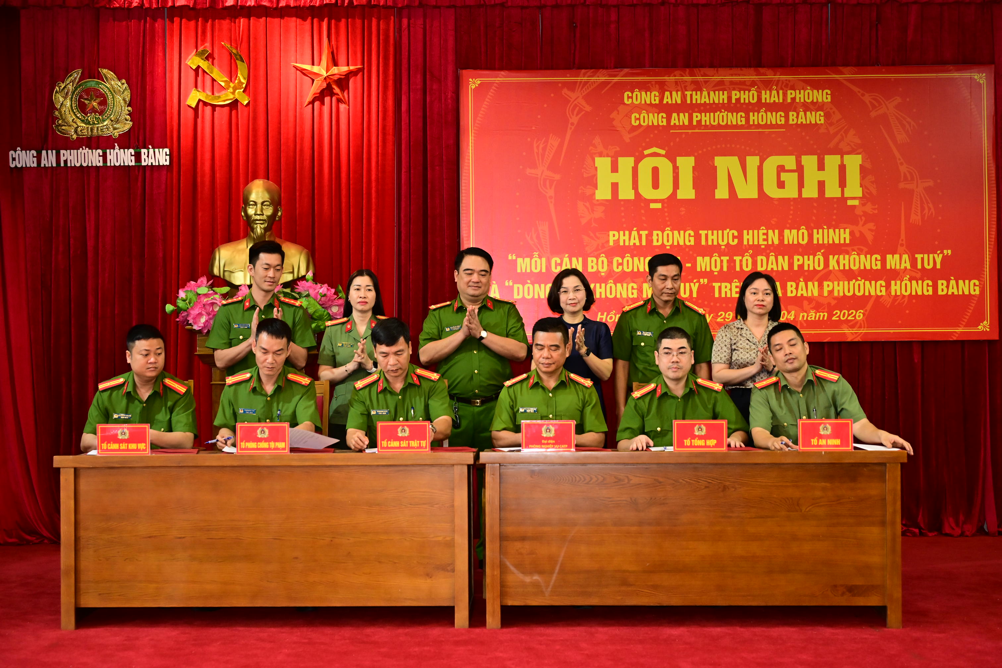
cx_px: 501
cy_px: 334
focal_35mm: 48
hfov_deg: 41.1
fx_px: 1336
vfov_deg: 28.1
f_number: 4
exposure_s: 1/160
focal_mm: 48
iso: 2500
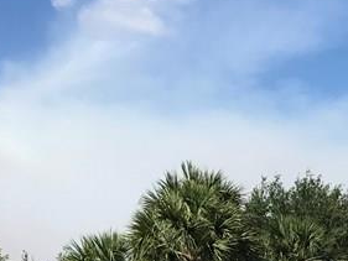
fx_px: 1026
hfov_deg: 18.0
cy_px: 456
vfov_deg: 13.2
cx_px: 447
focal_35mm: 102
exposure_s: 1/2591
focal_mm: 3.99
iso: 20
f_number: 1.8
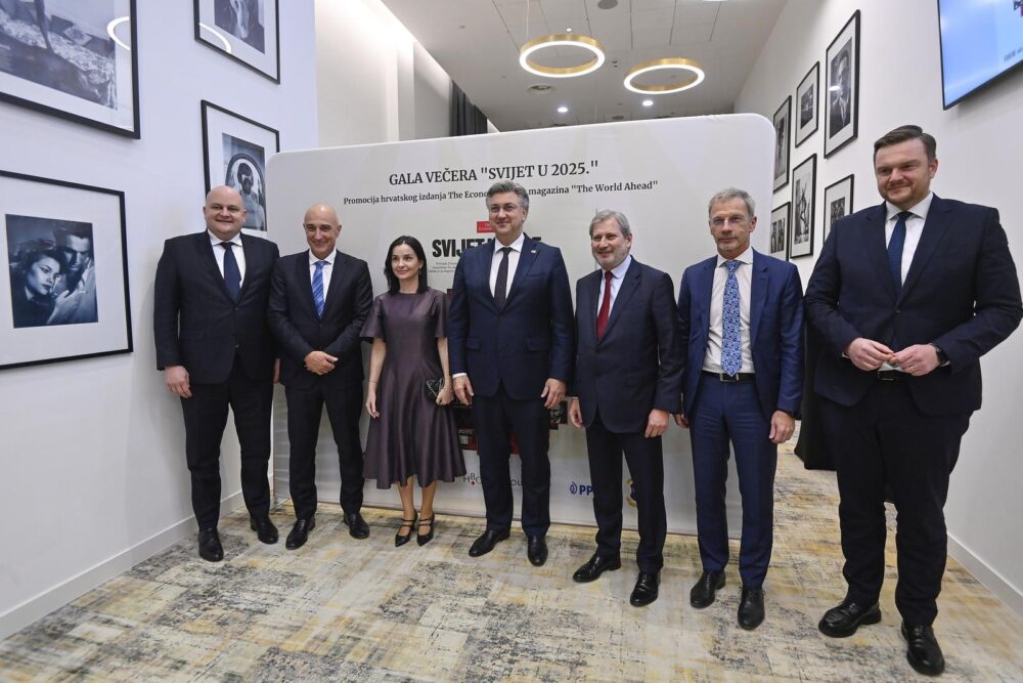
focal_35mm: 19
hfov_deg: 86.9
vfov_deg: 64.6
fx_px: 540
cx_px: 512
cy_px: 342
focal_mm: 19
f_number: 4
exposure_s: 1/125
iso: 2000
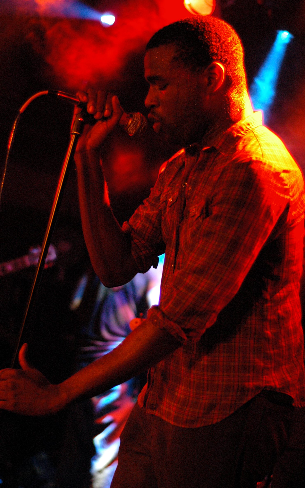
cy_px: 245
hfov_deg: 16.9
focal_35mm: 77
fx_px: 1024
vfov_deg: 26.8
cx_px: 161
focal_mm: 50
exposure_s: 1/80
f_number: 1.8
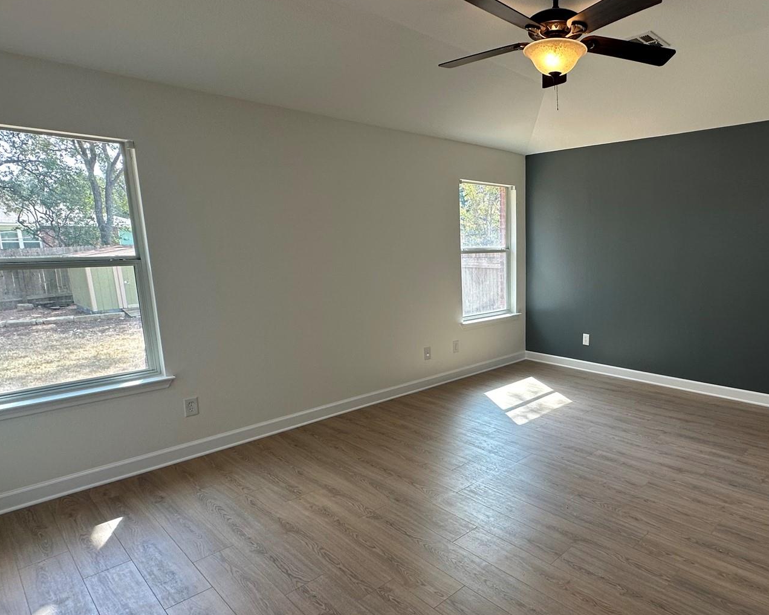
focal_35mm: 22
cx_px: 516
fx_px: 501
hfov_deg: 72.7
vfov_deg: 63.1
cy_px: 330
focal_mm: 2.22
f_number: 2.2
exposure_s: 1/120
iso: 64
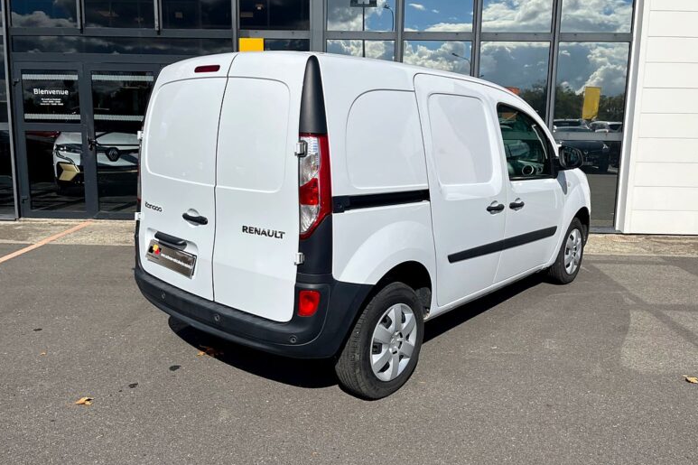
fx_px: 543
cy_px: 212
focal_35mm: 28
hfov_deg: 65.5
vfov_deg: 46.3
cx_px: 354
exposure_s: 1/9901
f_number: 1.6
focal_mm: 5.1
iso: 50
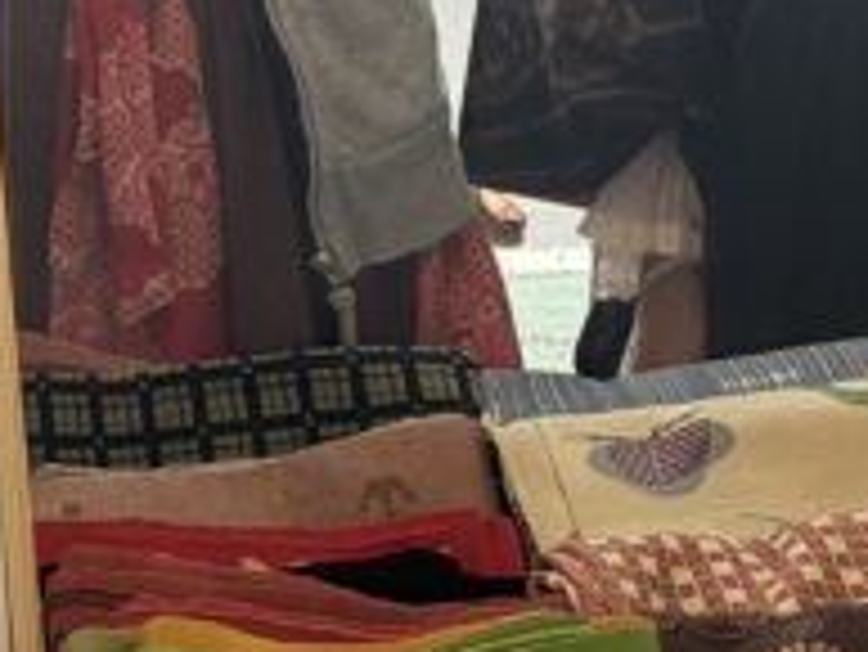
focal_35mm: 191
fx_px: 4792
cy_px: -517
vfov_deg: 7.6
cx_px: -396
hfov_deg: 10.1
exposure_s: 1/457
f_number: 1.78
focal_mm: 6.76
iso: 64
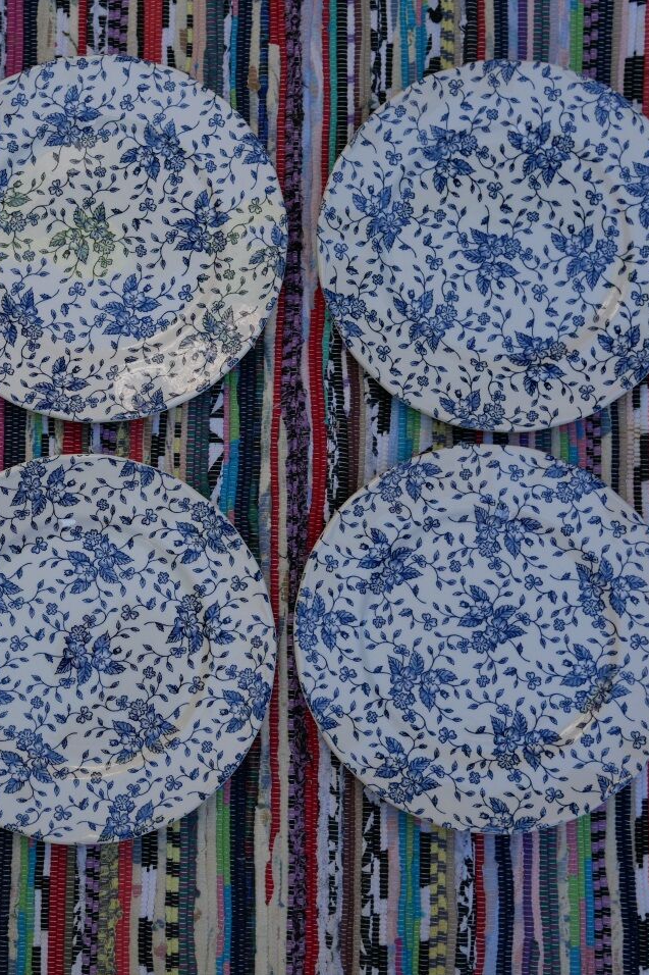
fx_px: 1515
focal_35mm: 56
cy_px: 491
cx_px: 105
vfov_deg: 35.6
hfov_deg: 23.7
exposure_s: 1/500
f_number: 3.5
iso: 200
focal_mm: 20
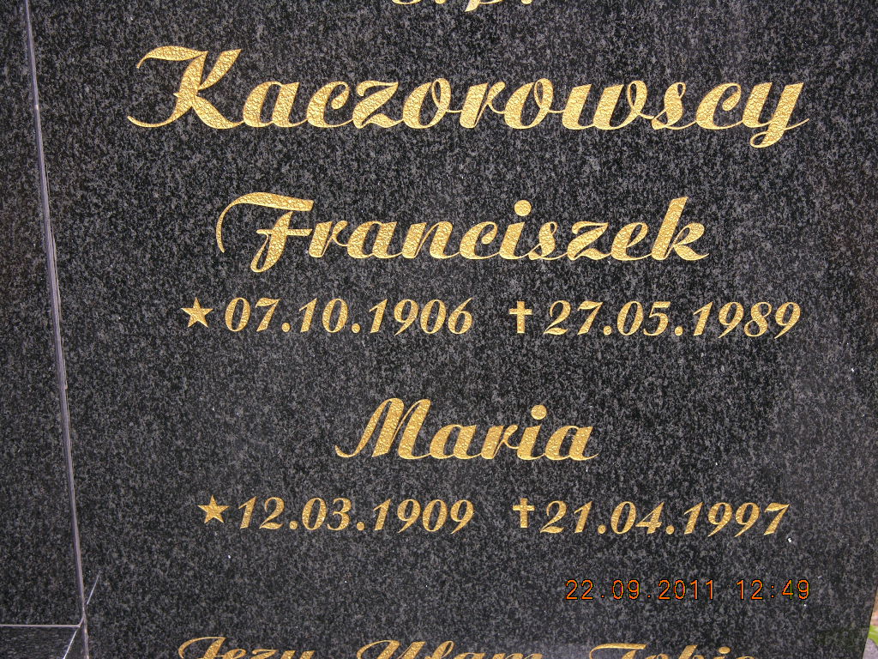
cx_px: 439
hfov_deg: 21.1
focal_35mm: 93
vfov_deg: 15.9
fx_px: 2359
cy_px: 330
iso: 50
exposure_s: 1/120
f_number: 3.6
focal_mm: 23.7
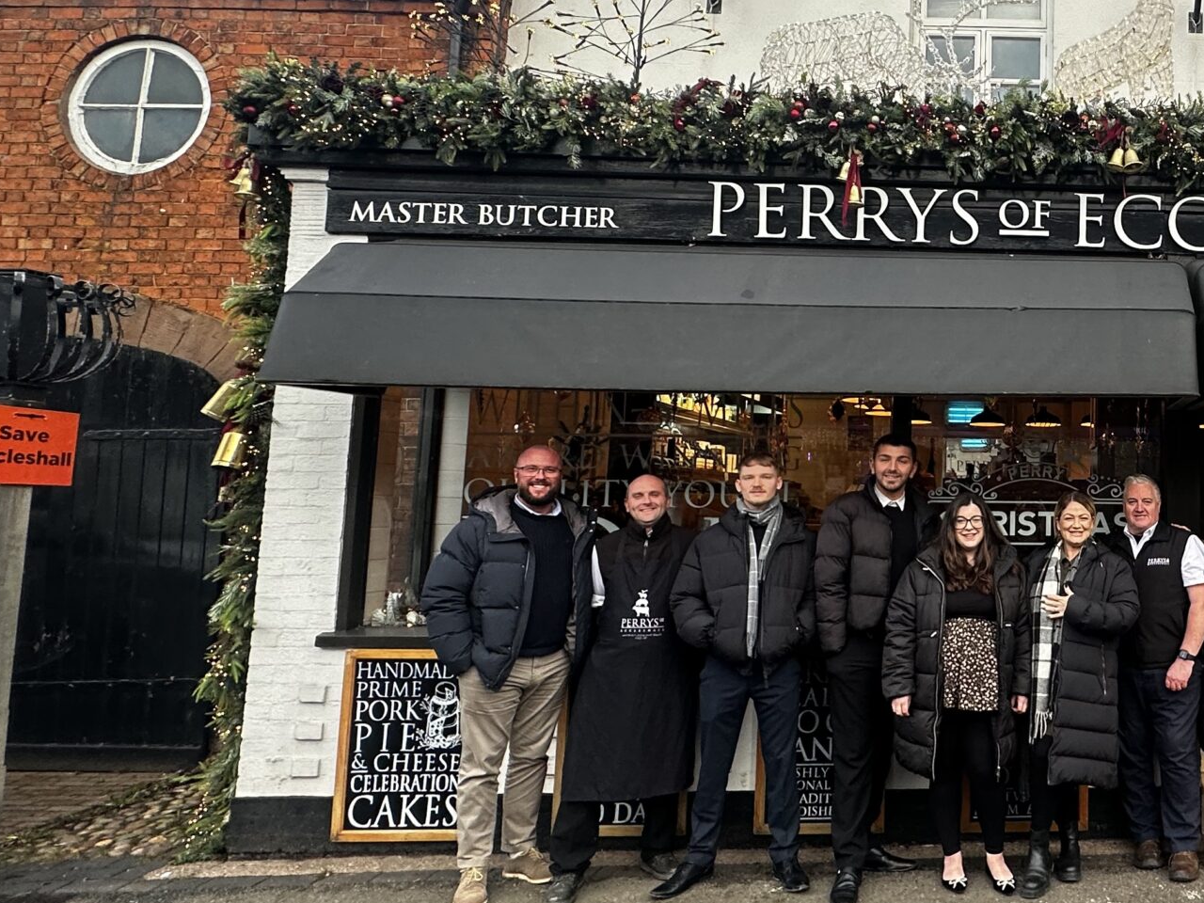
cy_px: 405
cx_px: 1092
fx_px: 974
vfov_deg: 49.7
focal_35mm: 28
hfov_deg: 54.8
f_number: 2.2
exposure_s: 1/99
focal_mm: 2.22
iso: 100
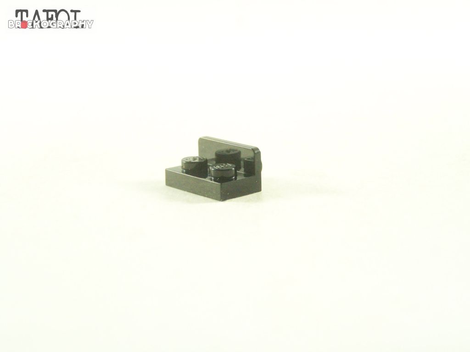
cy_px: 176
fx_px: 1018
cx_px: 235
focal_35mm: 75
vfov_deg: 19.6
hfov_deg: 26.0
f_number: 3.2
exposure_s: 1/60
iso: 400
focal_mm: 12.4
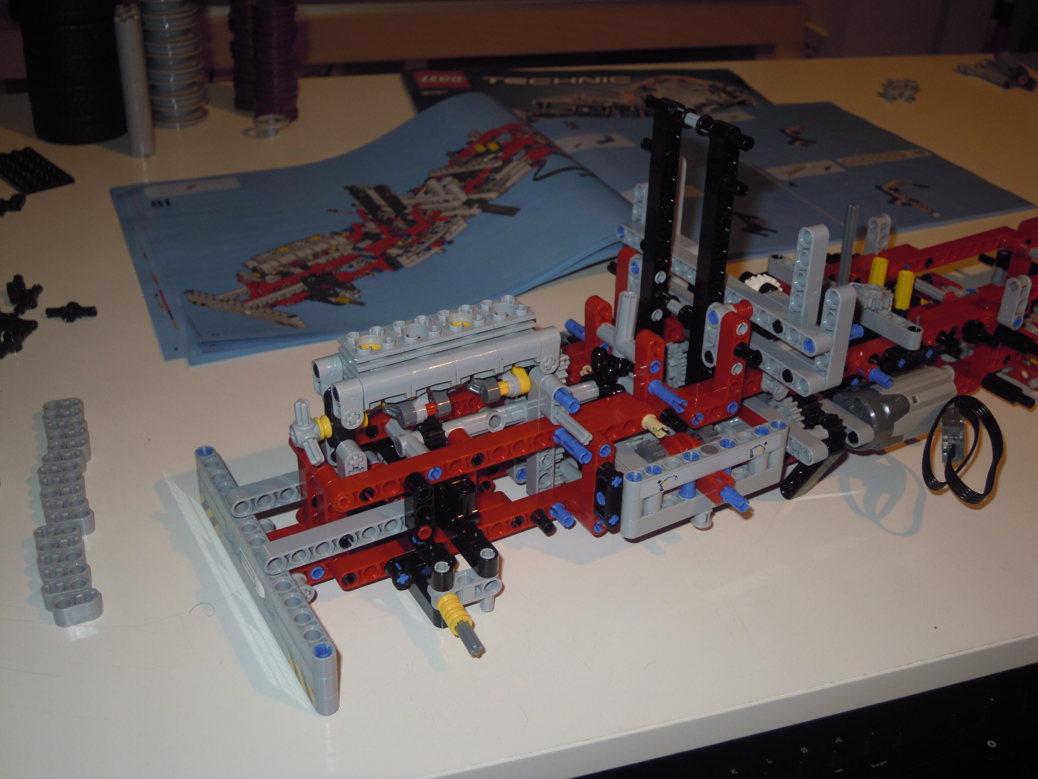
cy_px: 390
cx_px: 519
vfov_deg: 39.7
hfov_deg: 51.4
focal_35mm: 36
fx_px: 1080
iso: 100
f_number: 3
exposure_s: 1/30
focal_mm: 6.4
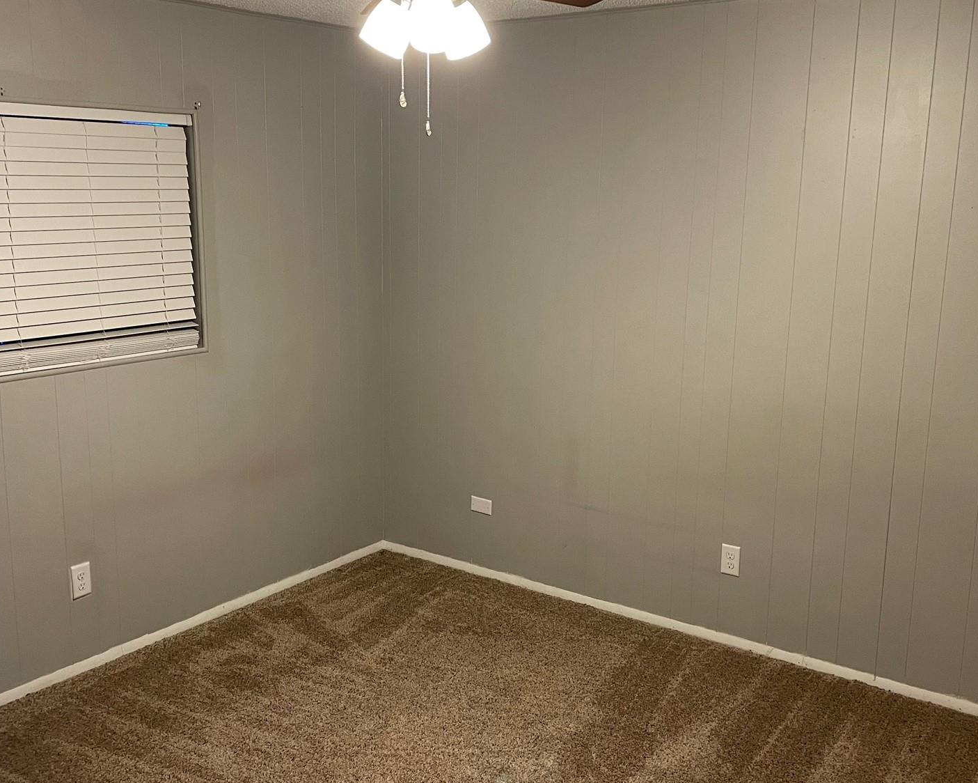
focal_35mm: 37
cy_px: 424
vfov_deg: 40.1
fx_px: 1071
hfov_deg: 49.1
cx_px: 462
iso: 250
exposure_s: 1/60
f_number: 1.6
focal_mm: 4.2
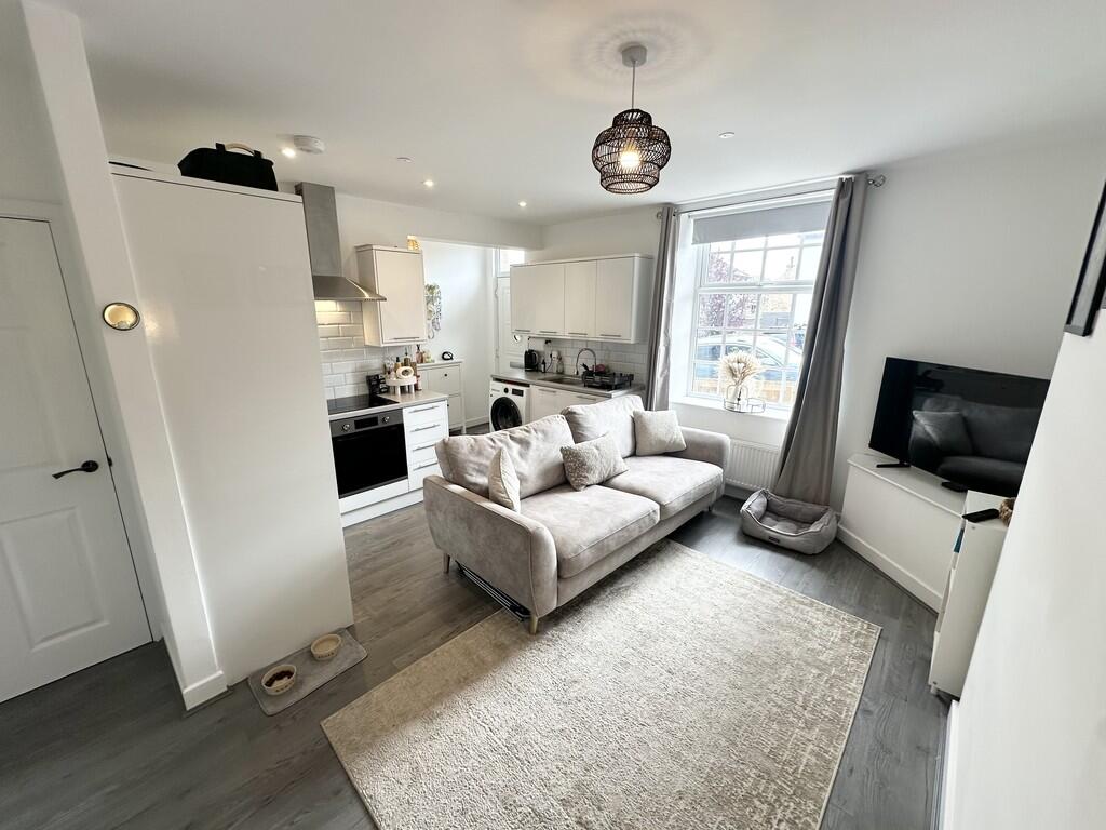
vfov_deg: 85.7
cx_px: 553
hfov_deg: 102.1
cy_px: 415
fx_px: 447
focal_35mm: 14
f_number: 2.2
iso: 50
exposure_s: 1/100
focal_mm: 2.22
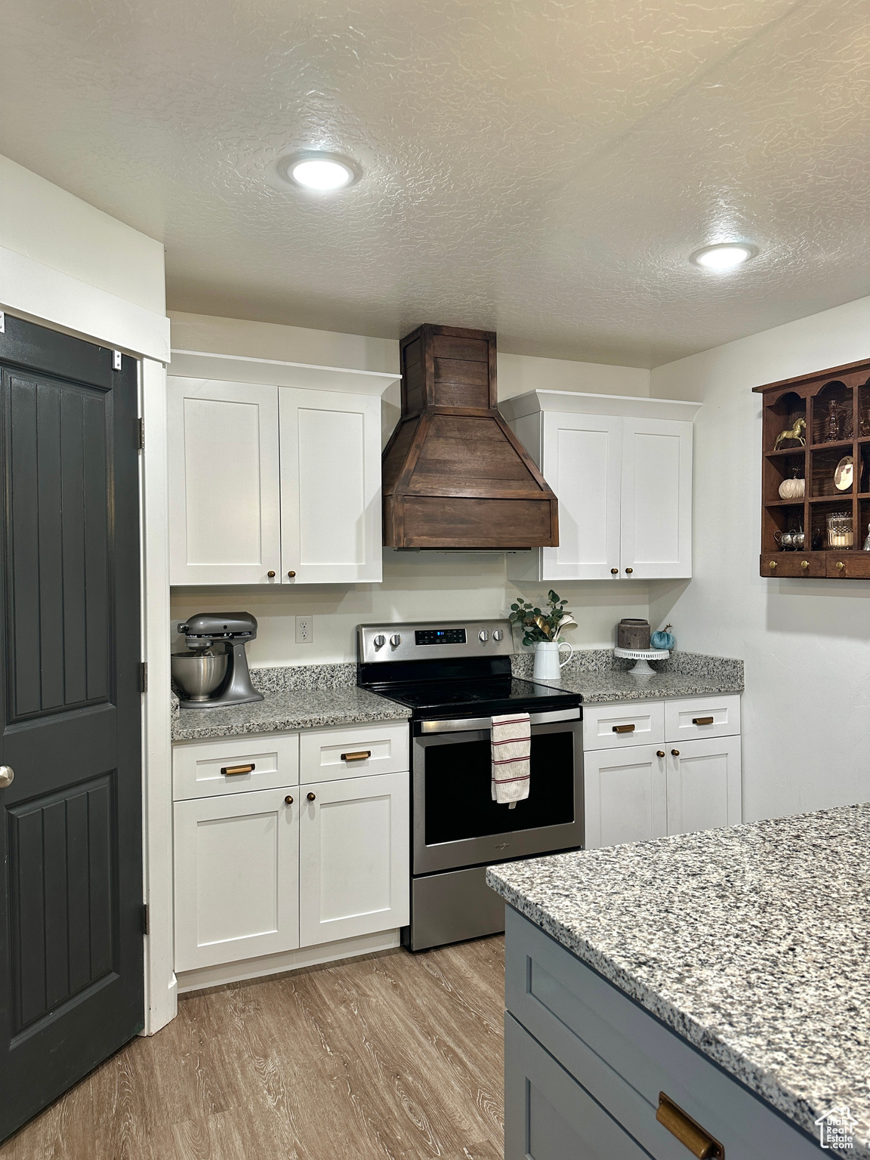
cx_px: 435
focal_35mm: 24
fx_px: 804
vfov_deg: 71.6
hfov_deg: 56.8
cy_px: 580
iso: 125
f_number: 1.78
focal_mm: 6.86
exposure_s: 1/60
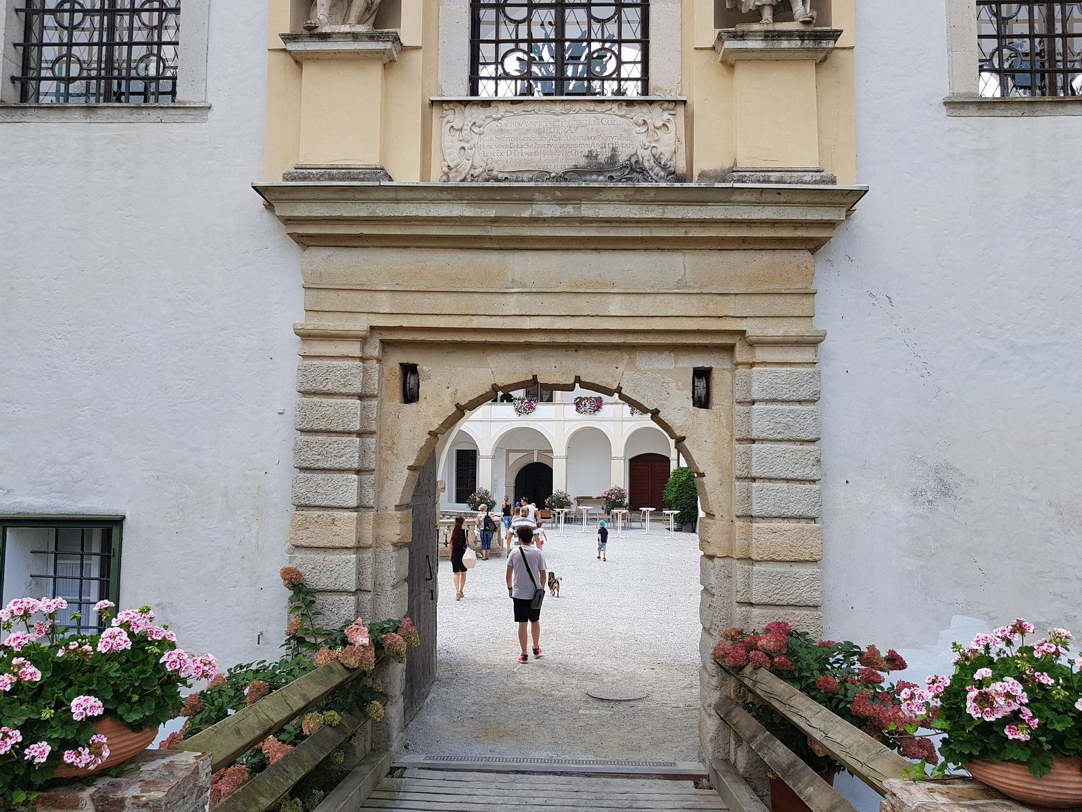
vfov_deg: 53.1
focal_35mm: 26
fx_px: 813
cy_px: 406
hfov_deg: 67.3
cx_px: 541
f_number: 1.7
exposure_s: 1/672
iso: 50
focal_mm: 4.2
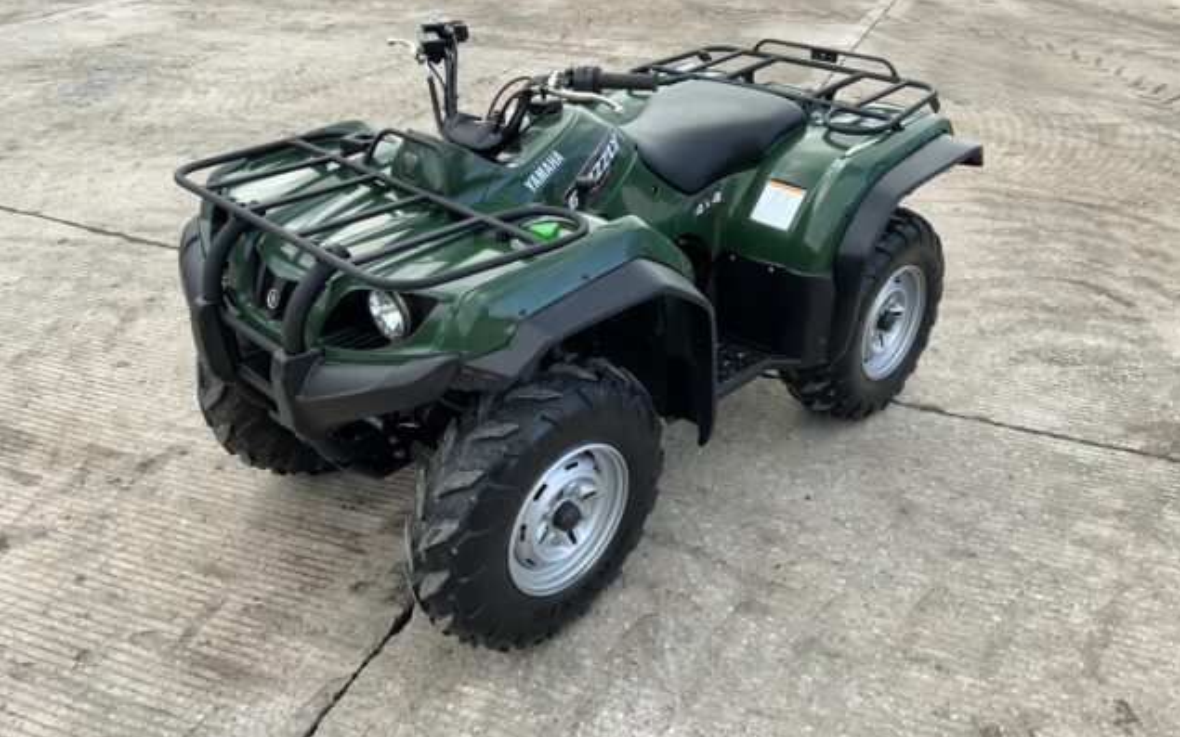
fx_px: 997
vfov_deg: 40.5
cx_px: 593
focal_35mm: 31
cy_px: 321
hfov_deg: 61.2
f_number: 1.8
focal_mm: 3
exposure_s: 1/188
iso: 16
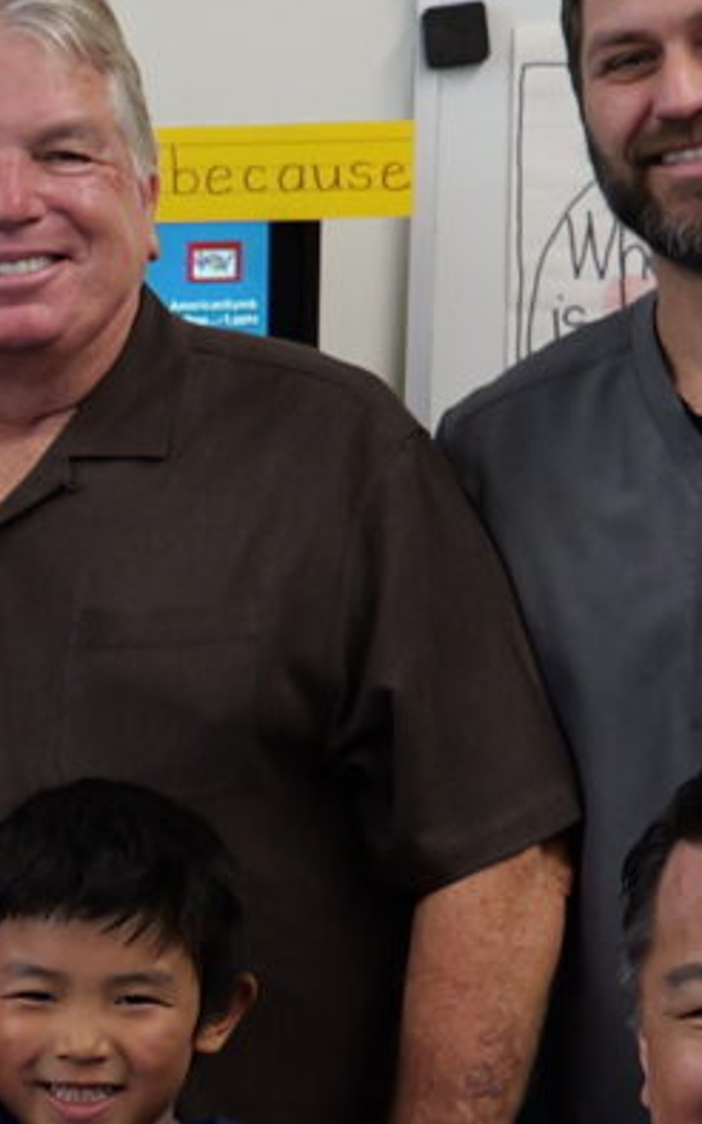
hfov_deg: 7.5
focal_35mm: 159
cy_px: 1140
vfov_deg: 13.0
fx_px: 4871
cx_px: -1210
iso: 800
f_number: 4
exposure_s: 1/60
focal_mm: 24
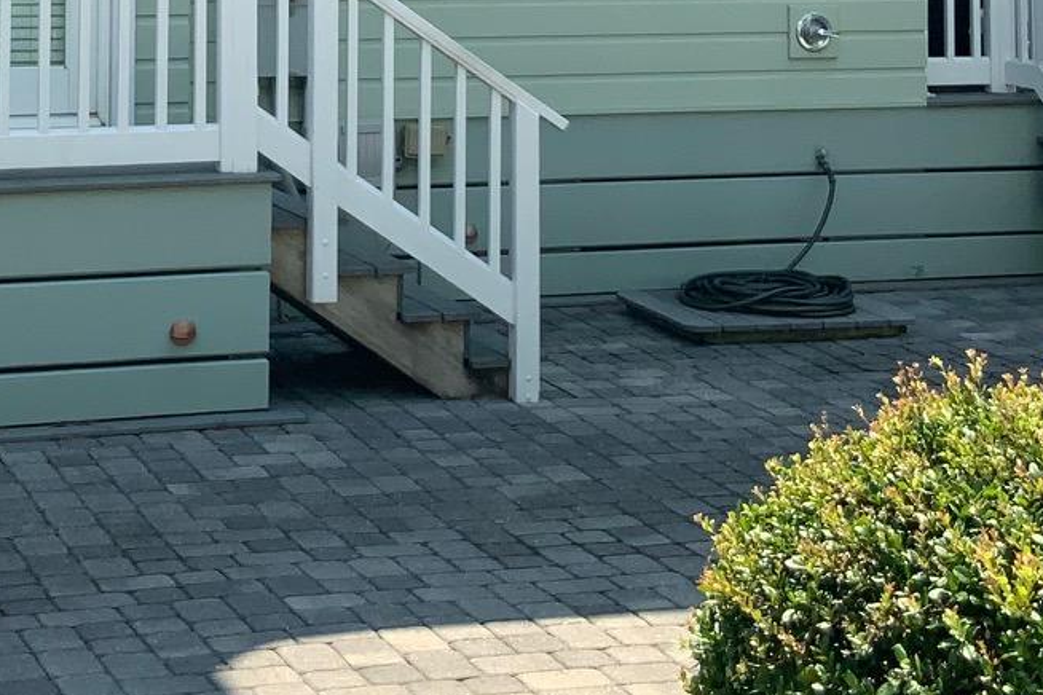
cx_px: 367
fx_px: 2694
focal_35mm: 93
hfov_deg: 21.8
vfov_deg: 14.0
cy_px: -282
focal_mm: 3
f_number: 1.8
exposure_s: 1/929
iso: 16
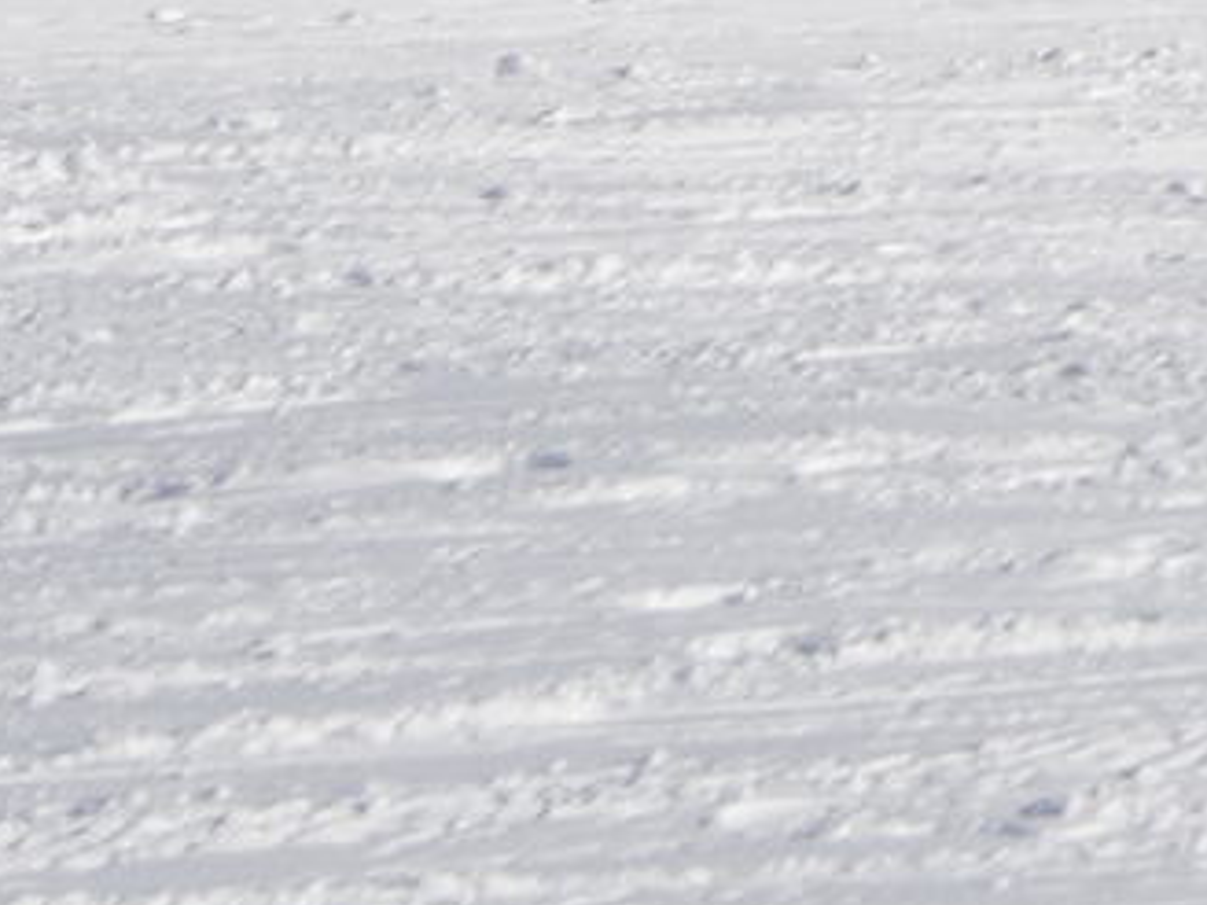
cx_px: 2922
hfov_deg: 8.8
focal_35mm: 203
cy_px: -855
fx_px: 7078
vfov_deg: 7.1
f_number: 10
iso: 100
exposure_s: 1/320
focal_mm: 24
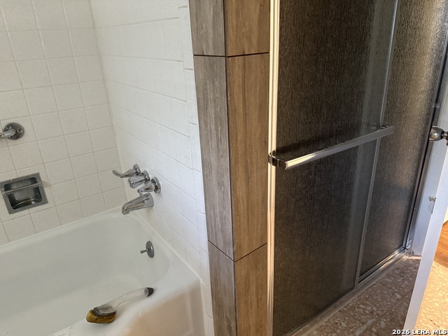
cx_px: 224
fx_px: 311
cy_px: 168
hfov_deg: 71.6
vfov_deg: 56.8
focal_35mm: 24
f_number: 1.78
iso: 800
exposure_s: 1/40
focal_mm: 6.76
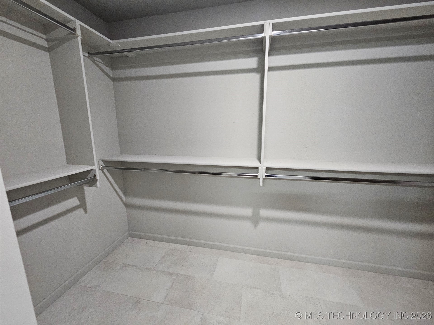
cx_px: 217
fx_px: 163
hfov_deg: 106.2
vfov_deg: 89.9
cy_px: 162
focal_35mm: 13
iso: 320
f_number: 2.2
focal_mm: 2.2
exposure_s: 1/30
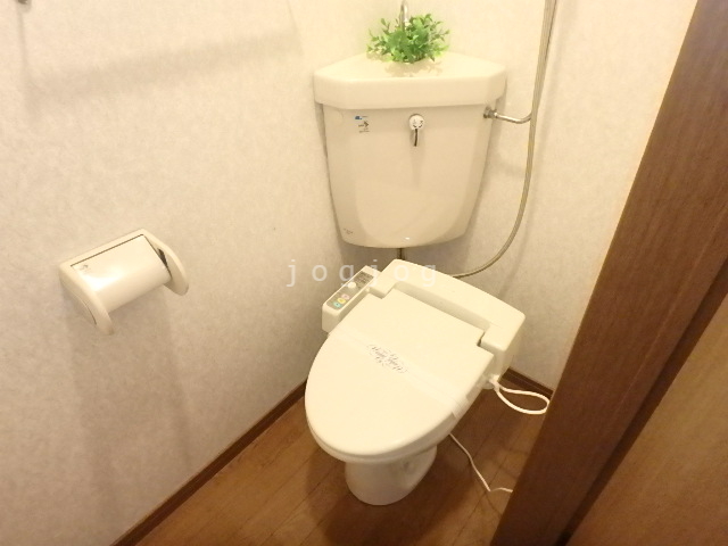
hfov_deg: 79.0
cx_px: 364
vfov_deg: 63.4
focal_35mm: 21
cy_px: 273
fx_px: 442
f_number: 3.5
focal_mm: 3.7
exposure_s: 1/30
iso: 1600
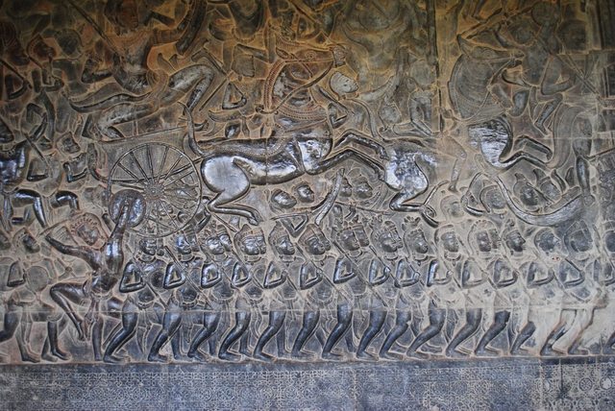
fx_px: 564
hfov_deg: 57.2
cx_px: 308
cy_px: 206
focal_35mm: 33
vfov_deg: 40.0
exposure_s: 1/25
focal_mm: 22
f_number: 4
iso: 400
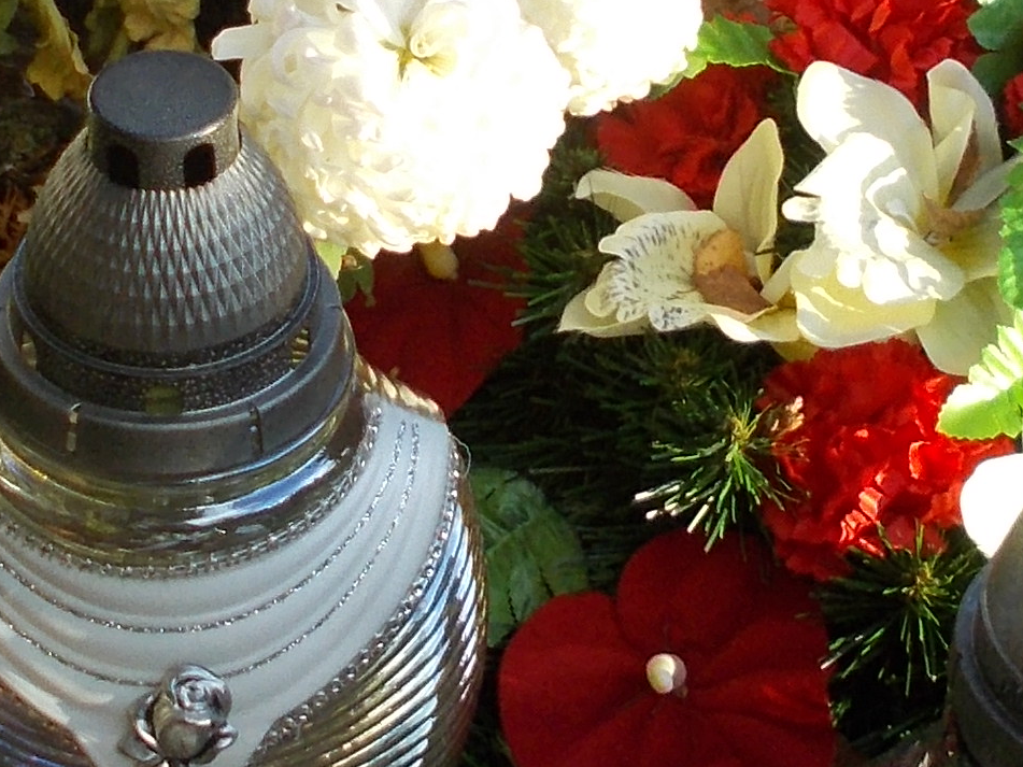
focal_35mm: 126
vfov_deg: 11.6
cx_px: 470
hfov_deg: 15.6
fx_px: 3723
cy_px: -67
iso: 80
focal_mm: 4.6
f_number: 3.2
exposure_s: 1/250
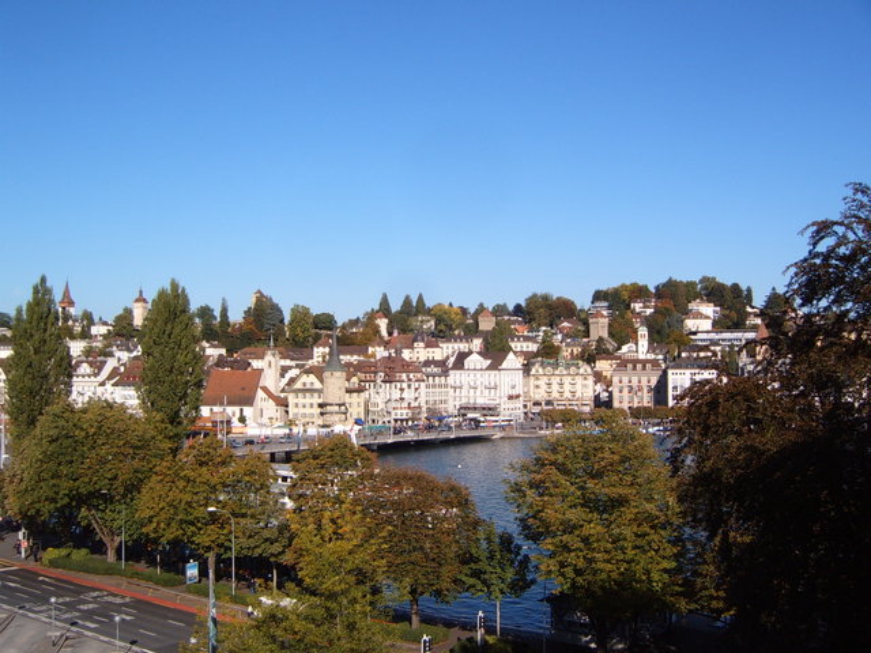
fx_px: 931
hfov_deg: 50.1
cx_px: 436
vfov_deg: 38.7
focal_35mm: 37
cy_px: 326
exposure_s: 1/350
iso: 63
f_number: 6
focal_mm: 6.2
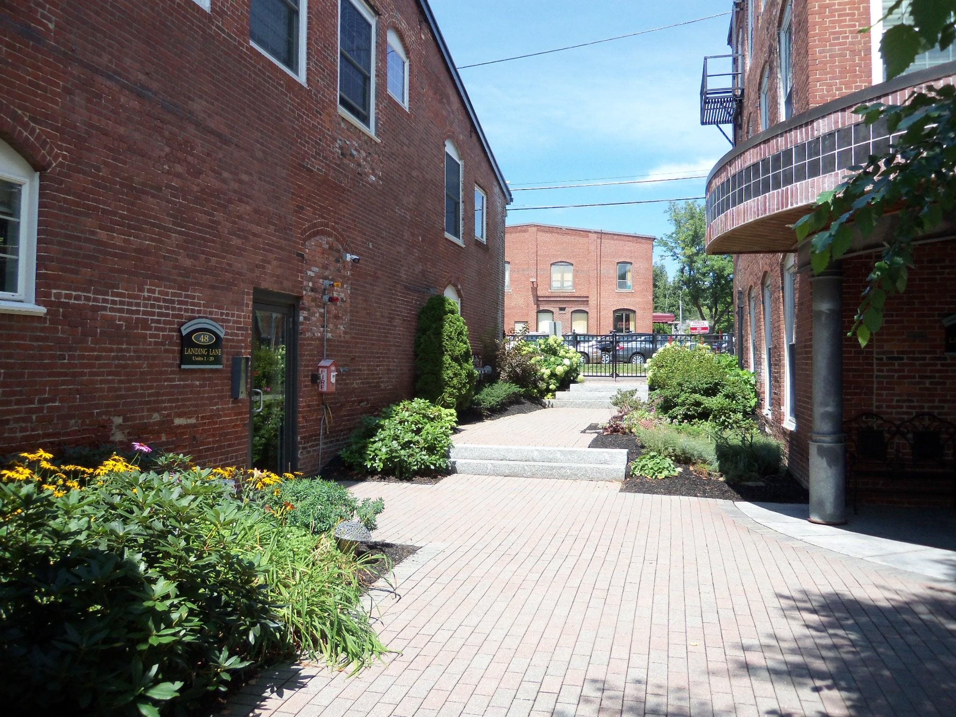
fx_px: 773
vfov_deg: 49.7
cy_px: 358
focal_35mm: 28
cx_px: 478
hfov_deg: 63.4
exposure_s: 1/320
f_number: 3.9
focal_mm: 5.1
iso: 64
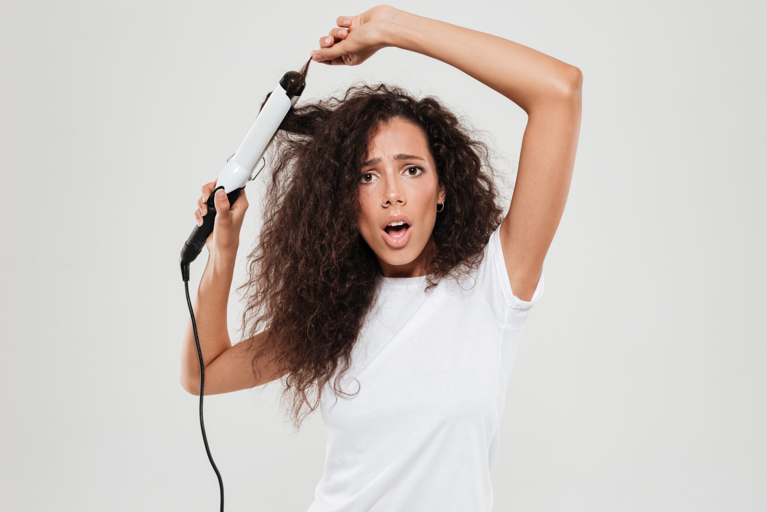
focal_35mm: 42
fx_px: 895
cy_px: 256
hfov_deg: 46.4
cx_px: 384
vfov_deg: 31.9
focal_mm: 42
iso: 80
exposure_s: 1/160
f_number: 6.3
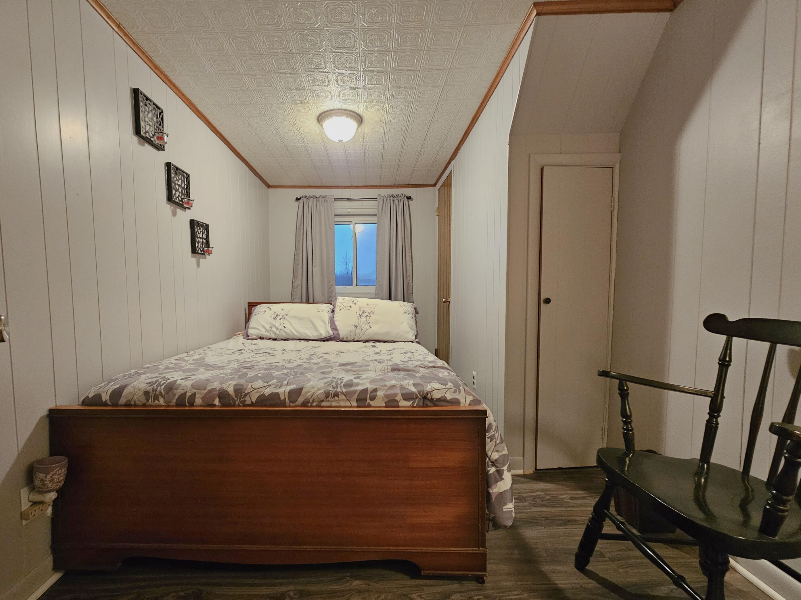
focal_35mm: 14
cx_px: 371
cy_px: 317
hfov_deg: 101.9
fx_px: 324
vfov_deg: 85.6
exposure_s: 1/30
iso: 500
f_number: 2.2
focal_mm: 2.2
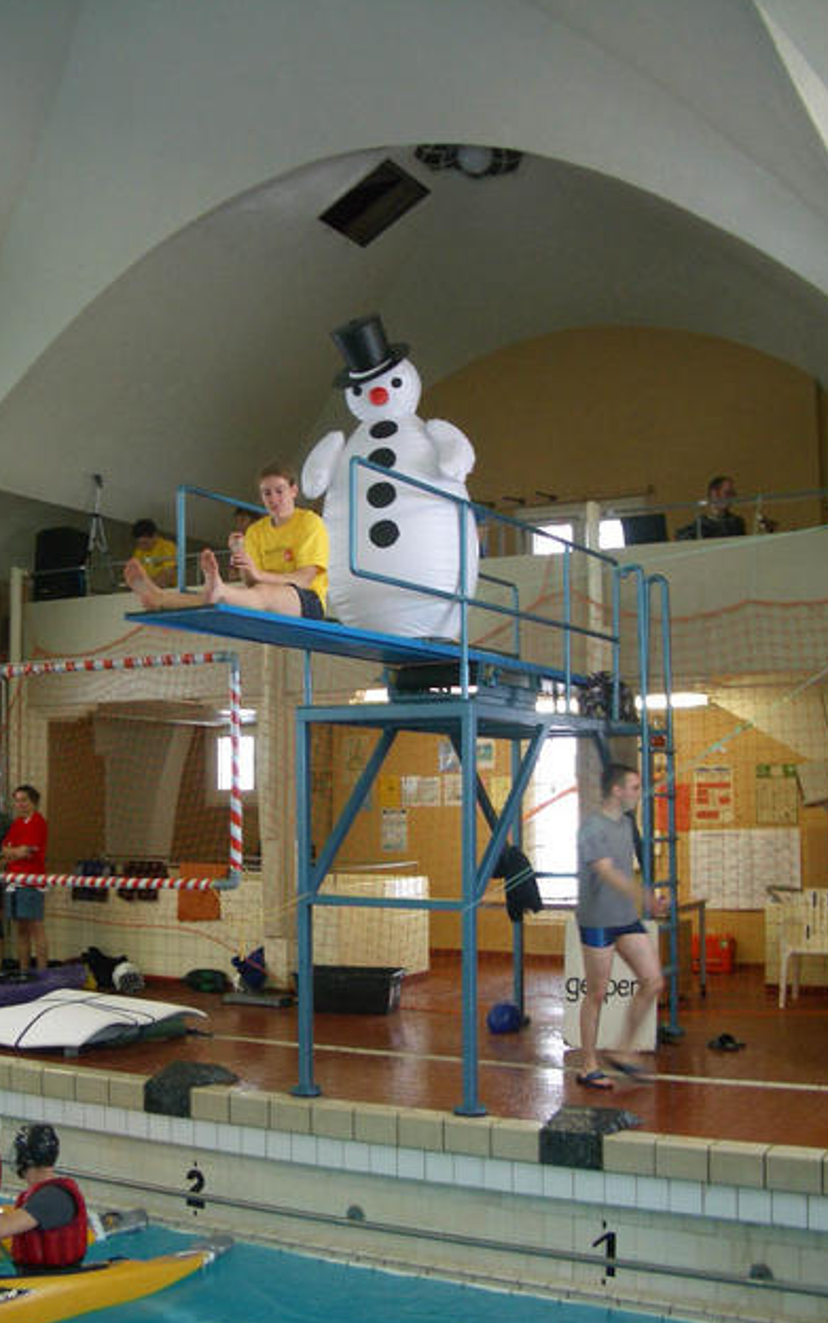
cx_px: 383
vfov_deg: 51.5
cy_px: 671
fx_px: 1371
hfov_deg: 33.6
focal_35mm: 38
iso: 100
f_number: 2.6
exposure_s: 1/25
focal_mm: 5.8
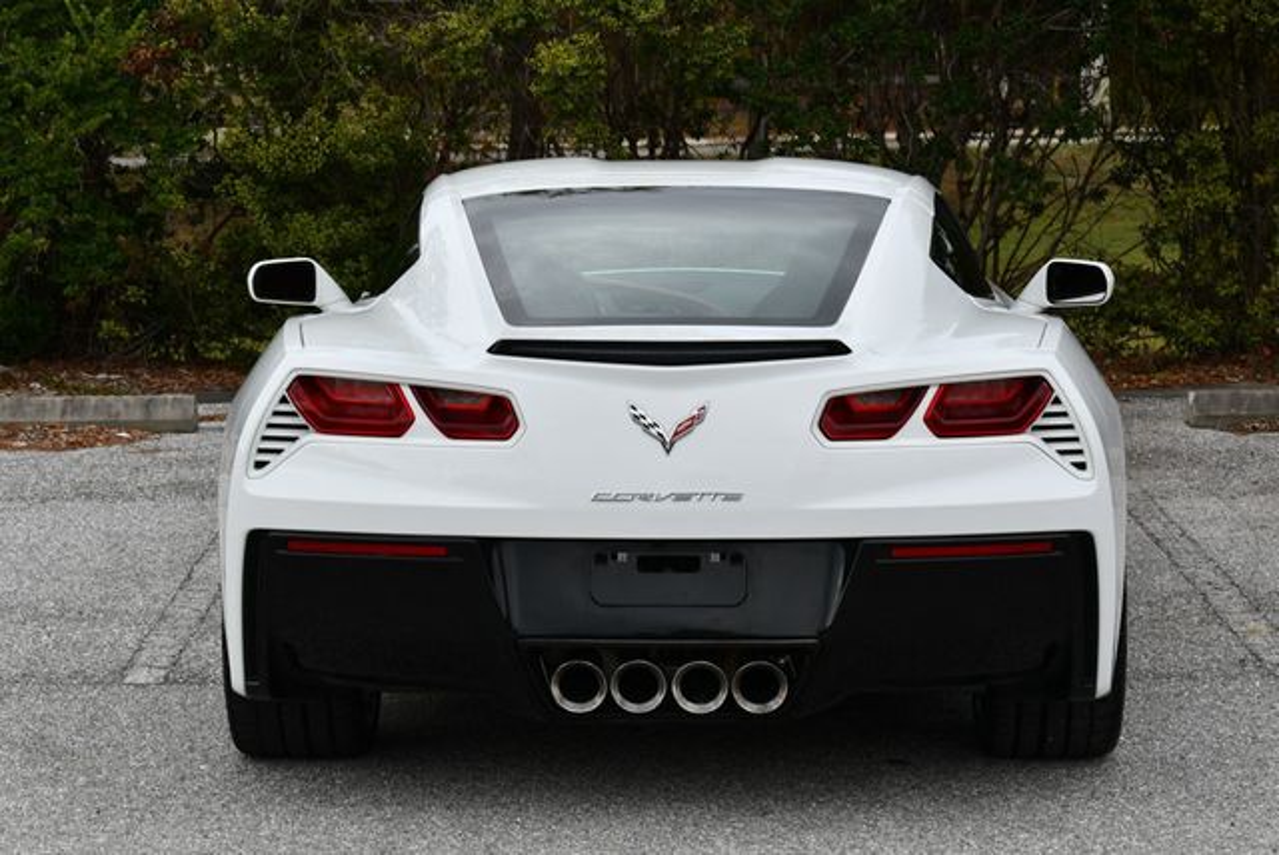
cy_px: 428
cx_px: 640
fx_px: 3912
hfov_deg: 18.6
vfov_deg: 12.5
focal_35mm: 110
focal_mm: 55
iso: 110
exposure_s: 1/250
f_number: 8
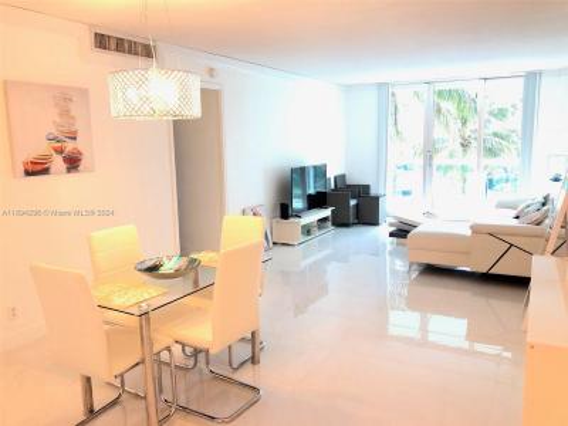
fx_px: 459
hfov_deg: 63.4
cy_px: 213
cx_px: 284
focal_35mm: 28
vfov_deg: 49.7
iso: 40
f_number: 1.8
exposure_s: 1/17
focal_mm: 3.99
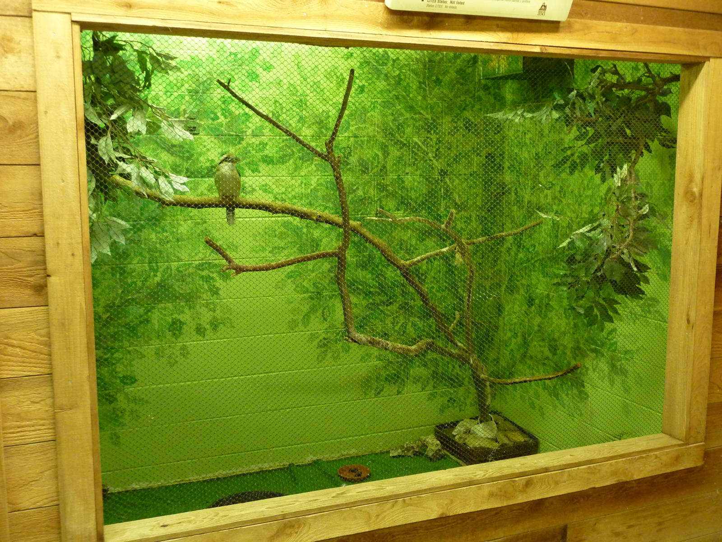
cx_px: 361
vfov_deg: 40.7
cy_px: 271
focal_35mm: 35
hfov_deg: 52.6
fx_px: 730
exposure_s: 1/10
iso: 400
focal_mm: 5.7
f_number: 3.5
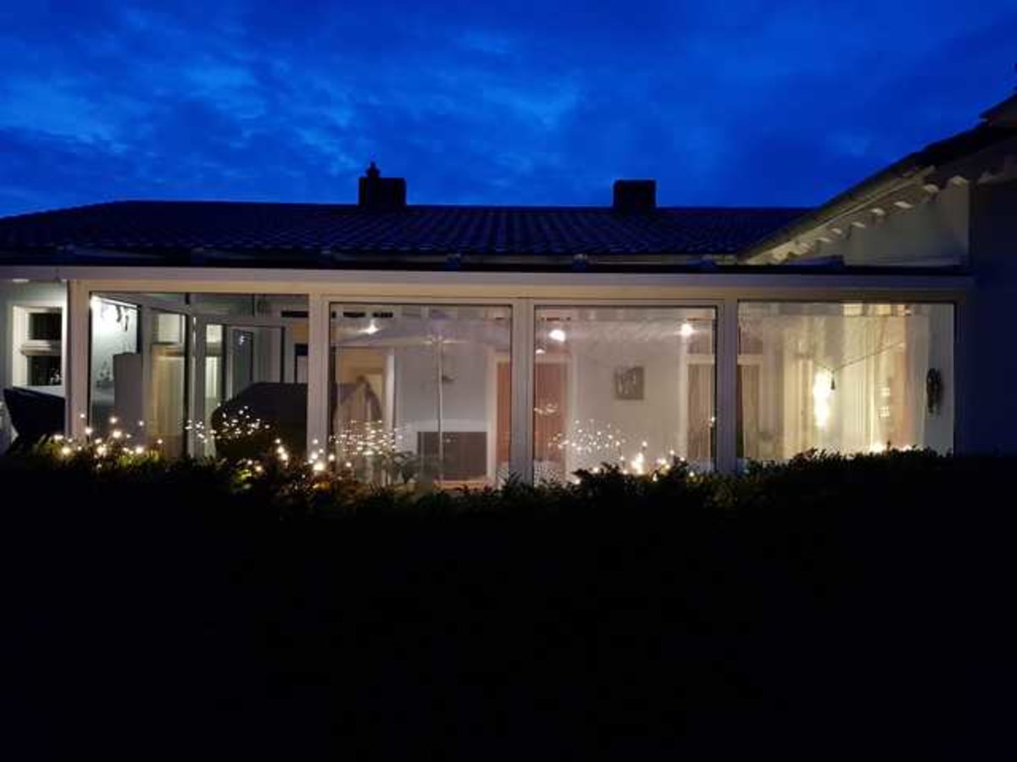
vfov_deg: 53.1
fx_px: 764
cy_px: 381
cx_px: 508
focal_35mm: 26
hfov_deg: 67.3
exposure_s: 1/10
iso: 320
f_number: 1.7
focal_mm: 4.2
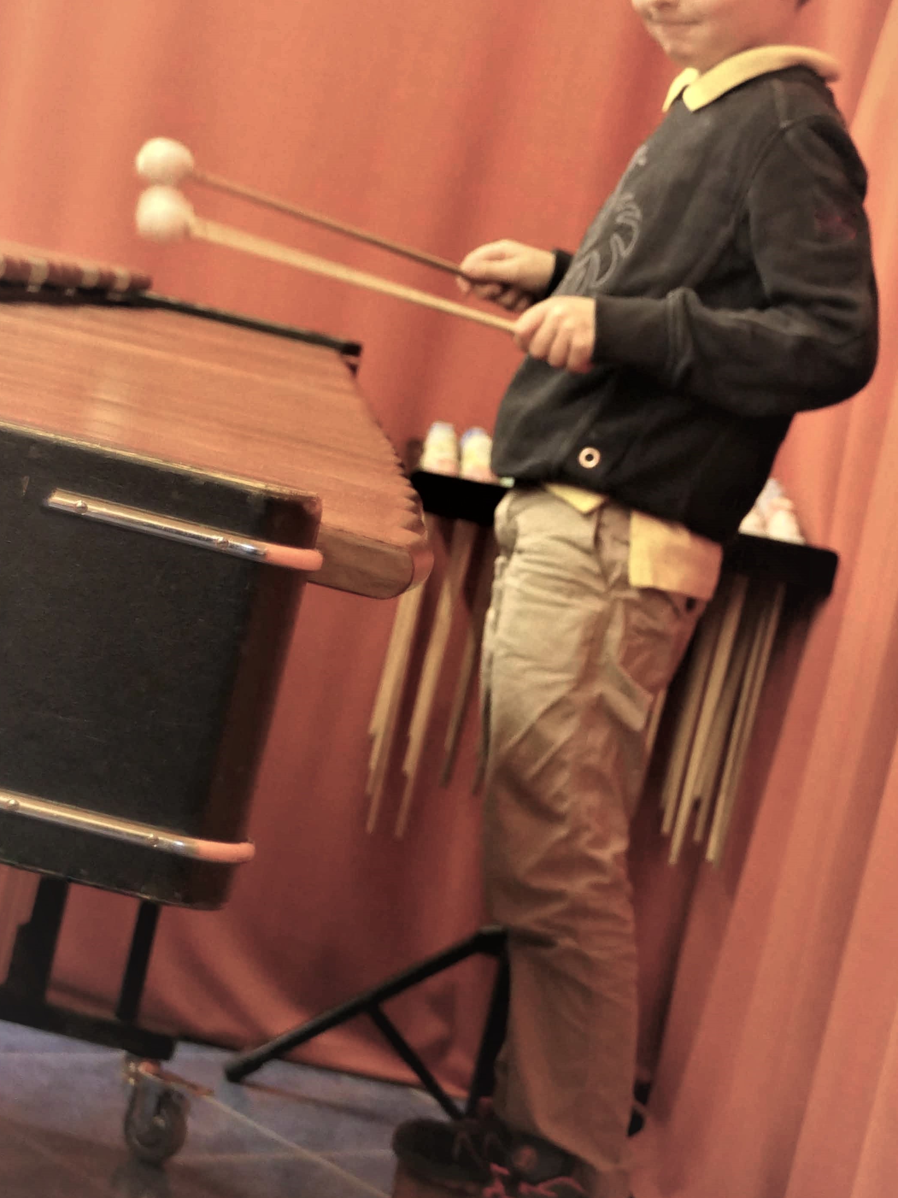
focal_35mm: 58
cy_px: 536
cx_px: 479
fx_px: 2006
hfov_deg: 25.2
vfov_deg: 33.2
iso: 1600
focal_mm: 17.2
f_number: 3.5
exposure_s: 1/30
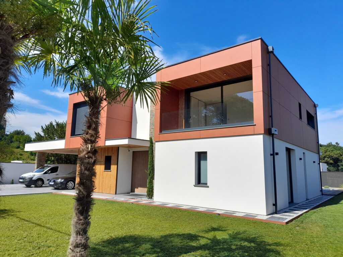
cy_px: 128
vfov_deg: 54.9
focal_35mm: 25
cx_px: 172
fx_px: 248
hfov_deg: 69.4
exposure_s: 1/985
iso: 20
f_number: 2
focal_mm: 4.6
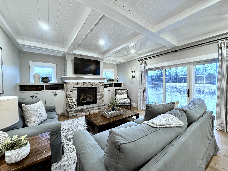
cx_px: 114
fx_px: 92
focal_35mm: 14
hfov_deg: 102.1
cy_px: 86
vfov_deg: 85.7
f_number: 2.2
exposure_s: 1/60
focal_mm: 2.22
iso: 320
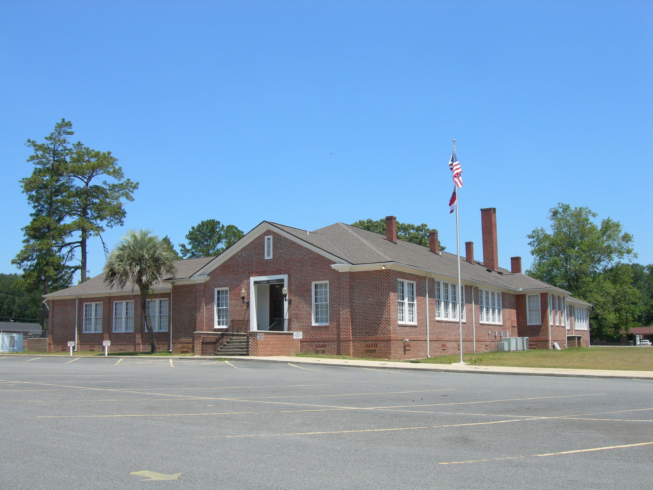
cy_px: 245
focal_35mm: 38
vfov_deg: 37.7
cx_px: 326
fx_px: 717
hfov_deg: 49.0
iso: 50
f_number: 4.8
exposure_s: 1/412
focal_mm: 7.8
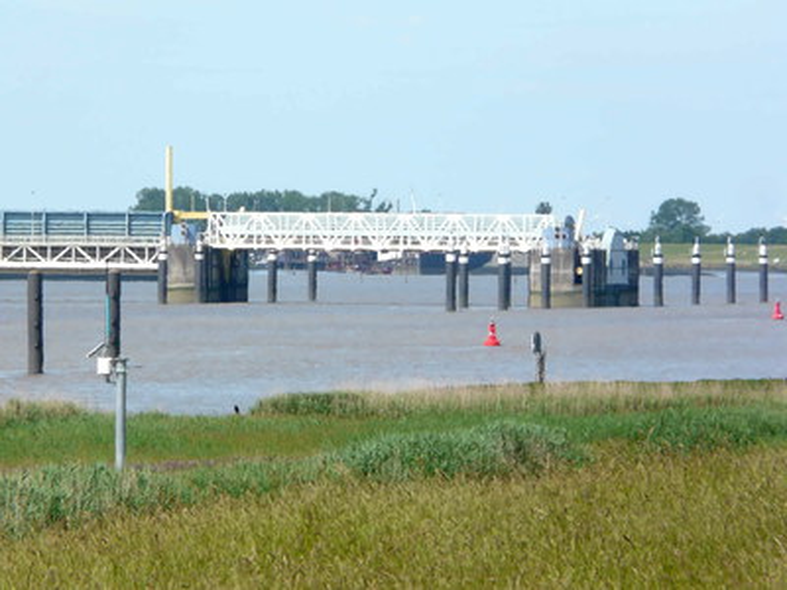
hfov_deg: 4.4
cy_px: 295
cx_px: 394
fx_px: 10344
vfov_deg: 3.3
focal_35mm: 455
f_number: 5.6
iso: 100
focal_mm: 74.8
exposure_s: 1/400
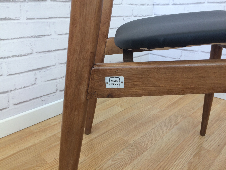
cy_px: 85
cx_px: 113
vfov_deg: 48.2
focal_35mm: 29
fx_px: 189
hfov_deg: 61.7
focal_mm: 4.15
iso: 50
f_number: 2.2
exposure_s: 1/50
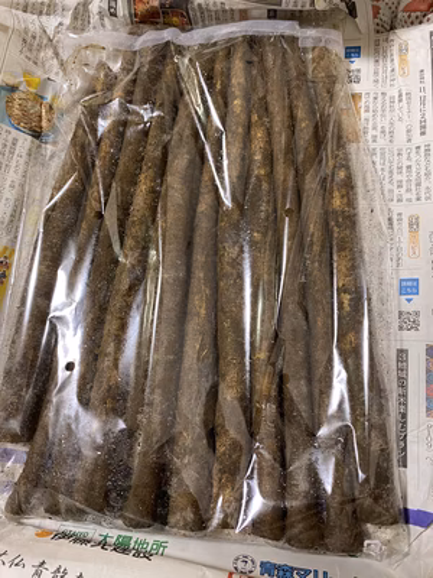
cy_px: 289
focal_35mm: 26
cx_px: 216
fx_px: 434
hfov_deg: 53.1
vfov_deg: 67.3
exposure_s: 1/50
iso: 250
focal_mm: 4.25
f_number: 1.8
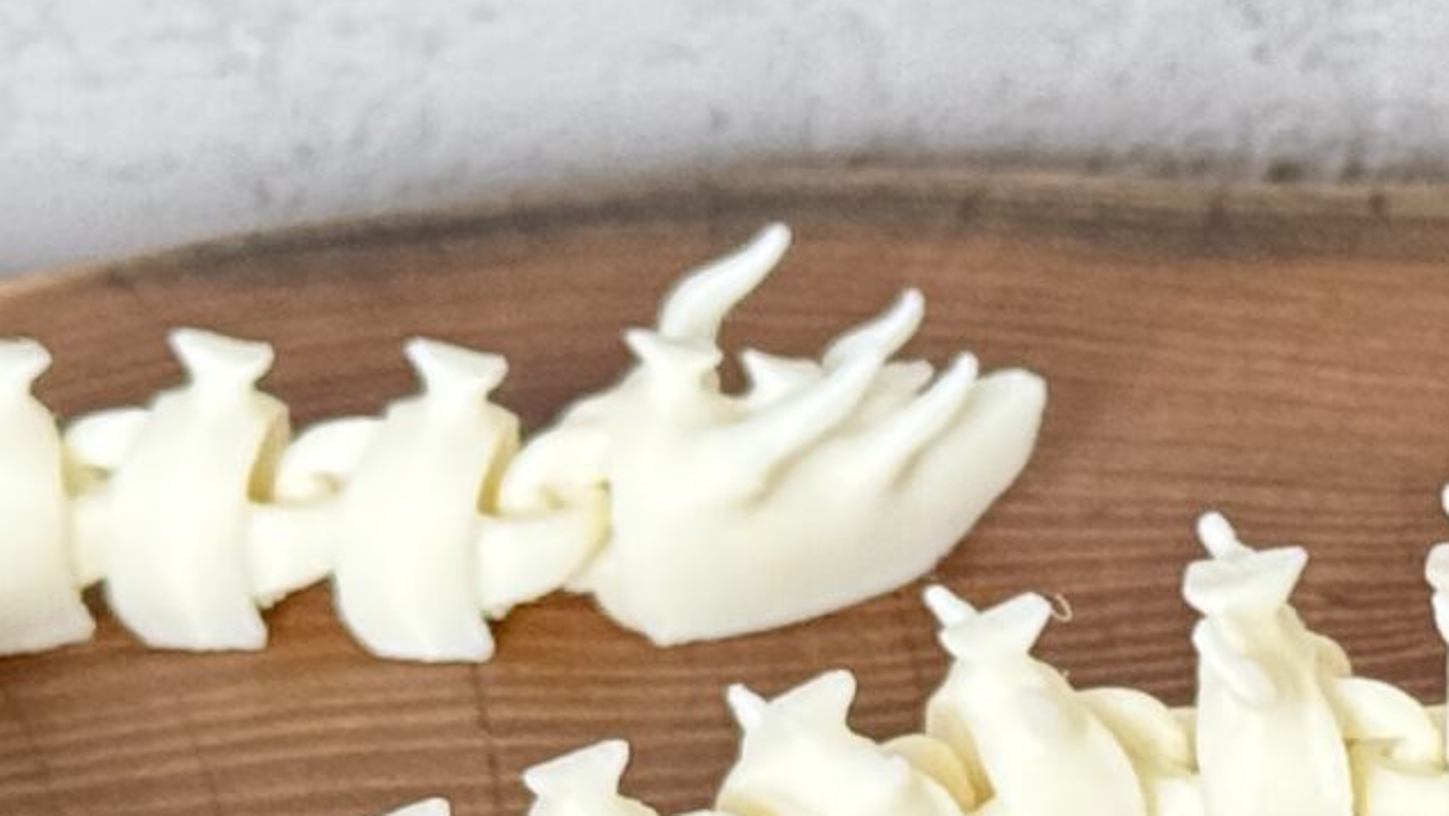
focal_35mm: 211
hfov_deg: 9.9
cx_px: 2192
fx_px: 8109
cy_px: 720
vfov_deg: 5.8
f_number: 1.78
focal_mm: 6.76
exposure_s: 1/40
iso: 400
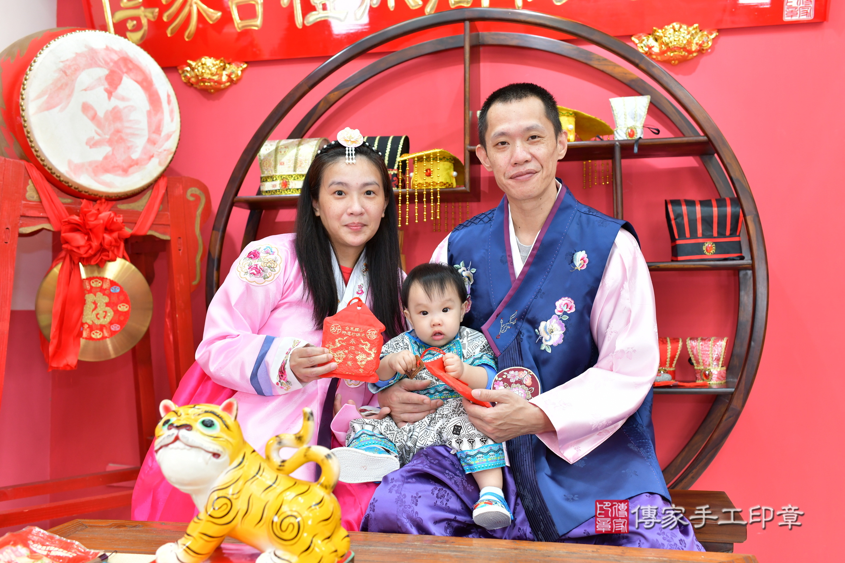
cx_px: 422
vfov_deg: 37.9
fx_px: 821
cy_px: 282
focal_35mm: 35
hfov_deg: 54.4
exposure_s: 1/200
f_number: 4.5
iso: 800
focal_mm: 35
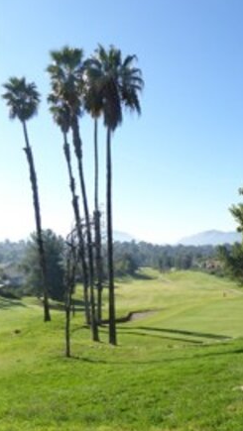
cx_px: 203
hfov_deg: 32.6
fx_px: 401
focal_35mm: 35
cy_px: 250
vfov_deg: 56.3
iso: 100
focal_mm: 4.3
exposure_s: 1/800
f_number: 3.3
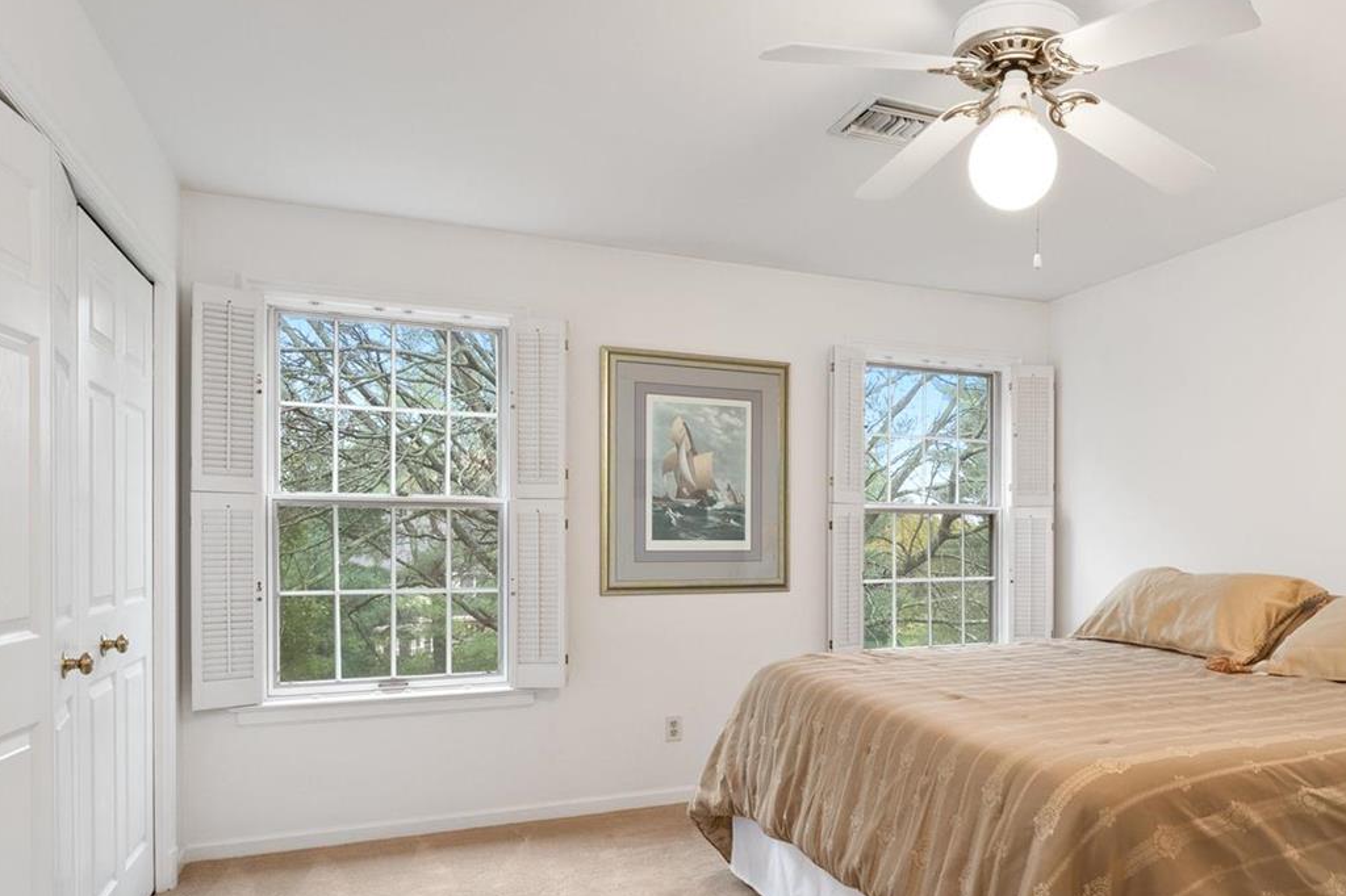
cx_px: 874
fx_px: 934
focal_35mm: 25
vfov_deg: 50.7
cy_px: 561
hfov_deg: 69.9
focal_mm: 8
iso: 400
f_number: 8
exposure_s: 1/1.67
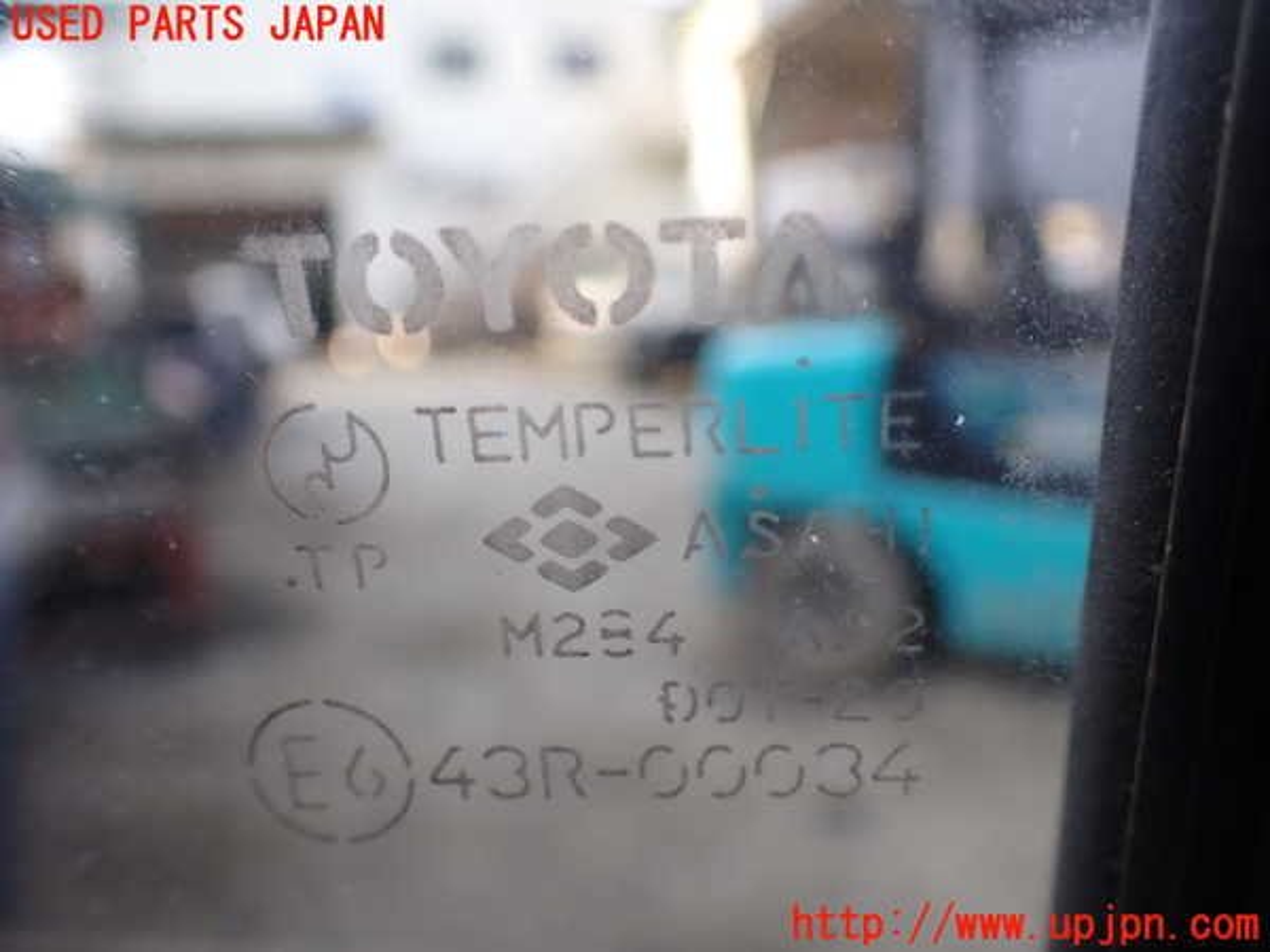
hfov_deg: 60.0
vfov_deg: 46.8
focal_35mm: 30
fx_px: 1101
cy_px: 476
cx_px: 635
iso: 100
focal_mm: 5.4
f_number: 2.3
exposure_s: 1/200
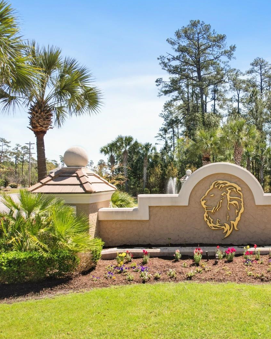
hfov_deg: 44.0
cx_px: 209
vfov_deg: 55.7
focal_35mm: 32
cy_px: 174
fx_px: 321
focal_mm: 8.38
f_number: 2.8
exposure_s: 1/350
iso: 110
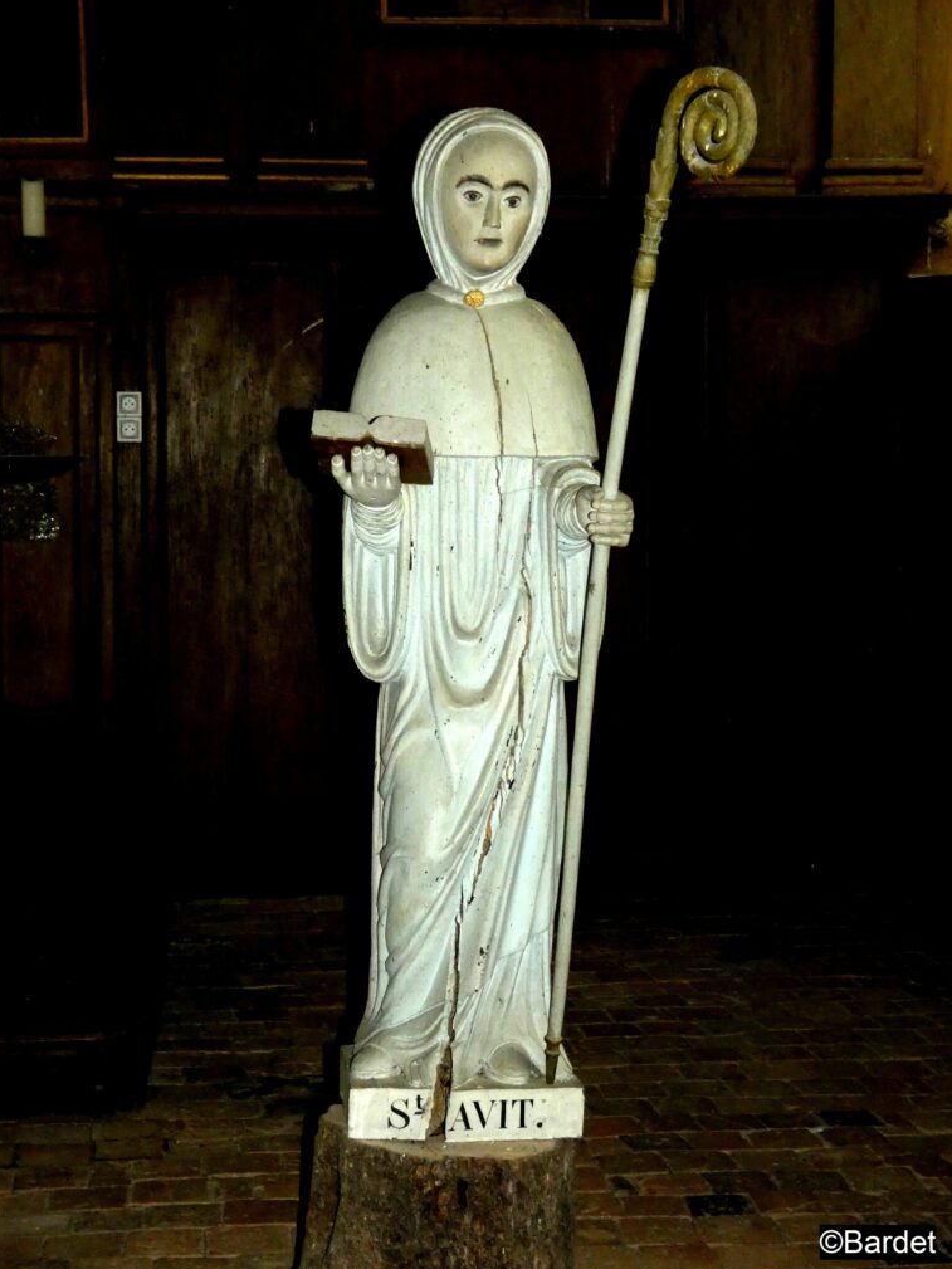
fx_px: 2456
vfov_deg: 29.0
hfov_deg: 21.9
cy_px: 633
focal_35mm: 67
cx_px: 479
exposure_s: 1/60
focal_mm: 11.9
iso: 800
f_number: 4.2
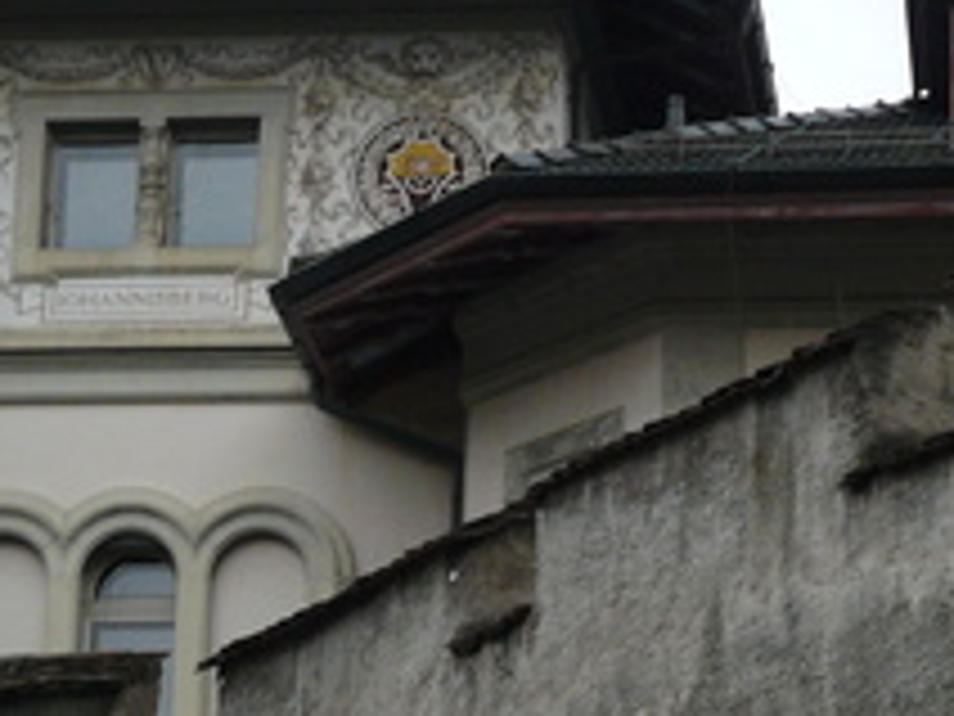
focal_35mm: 172
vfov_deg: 8.6
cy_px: 513
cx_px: 824
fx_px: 4740
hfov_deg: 11.4
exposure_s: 1/80
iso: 100
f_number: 2.8
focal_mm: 9.5
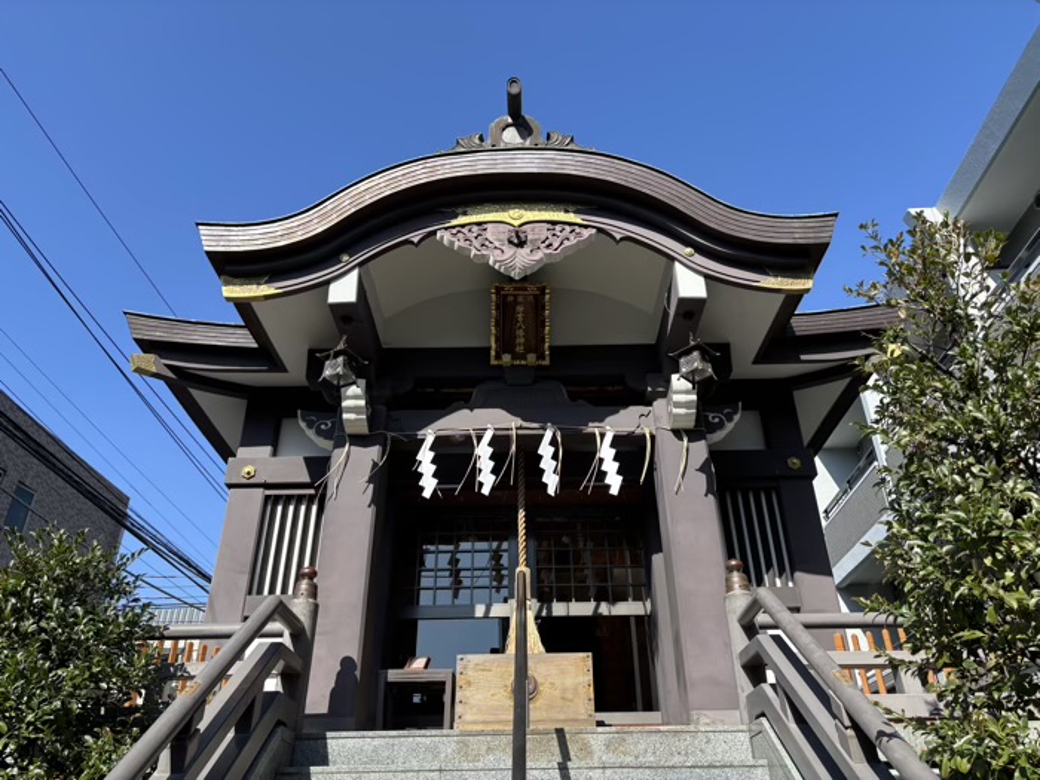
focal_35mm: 26
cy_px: 390
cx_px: 520
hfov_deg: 67.3
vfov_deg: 53.1
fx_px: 781
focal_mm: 5.96
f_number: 1.6
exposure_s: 1/1845
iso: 50
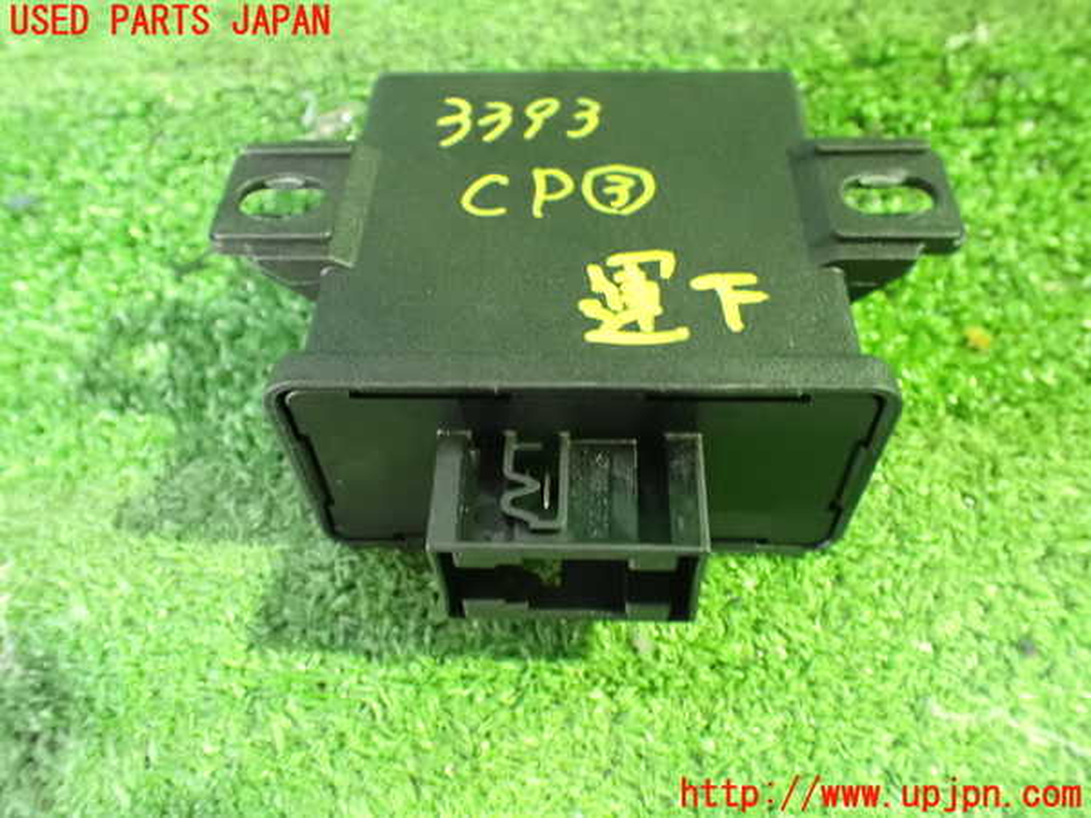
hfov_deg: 60.0
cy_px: 409
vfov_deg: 46.8
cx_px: 546
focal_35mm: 30
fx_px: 946
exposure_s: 1/20
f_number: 2.3
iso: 1600
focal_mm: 5.4
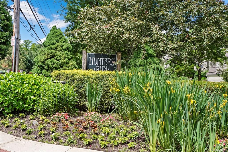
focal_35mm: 32
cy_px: 76
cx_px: 114
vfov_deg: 41.1
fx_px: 202
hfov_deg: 58.8
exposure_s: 1/50
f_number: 9
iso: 50
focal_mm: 32
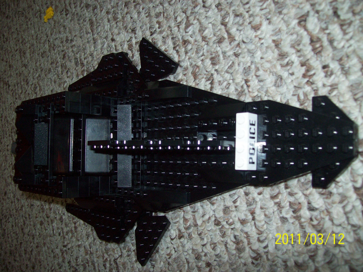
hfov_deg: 51.4
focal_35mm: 36
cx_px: 182
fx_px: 378
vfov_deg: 39.7
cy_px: 136
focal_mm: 6
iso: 80
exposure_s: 1/64
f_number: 2.7
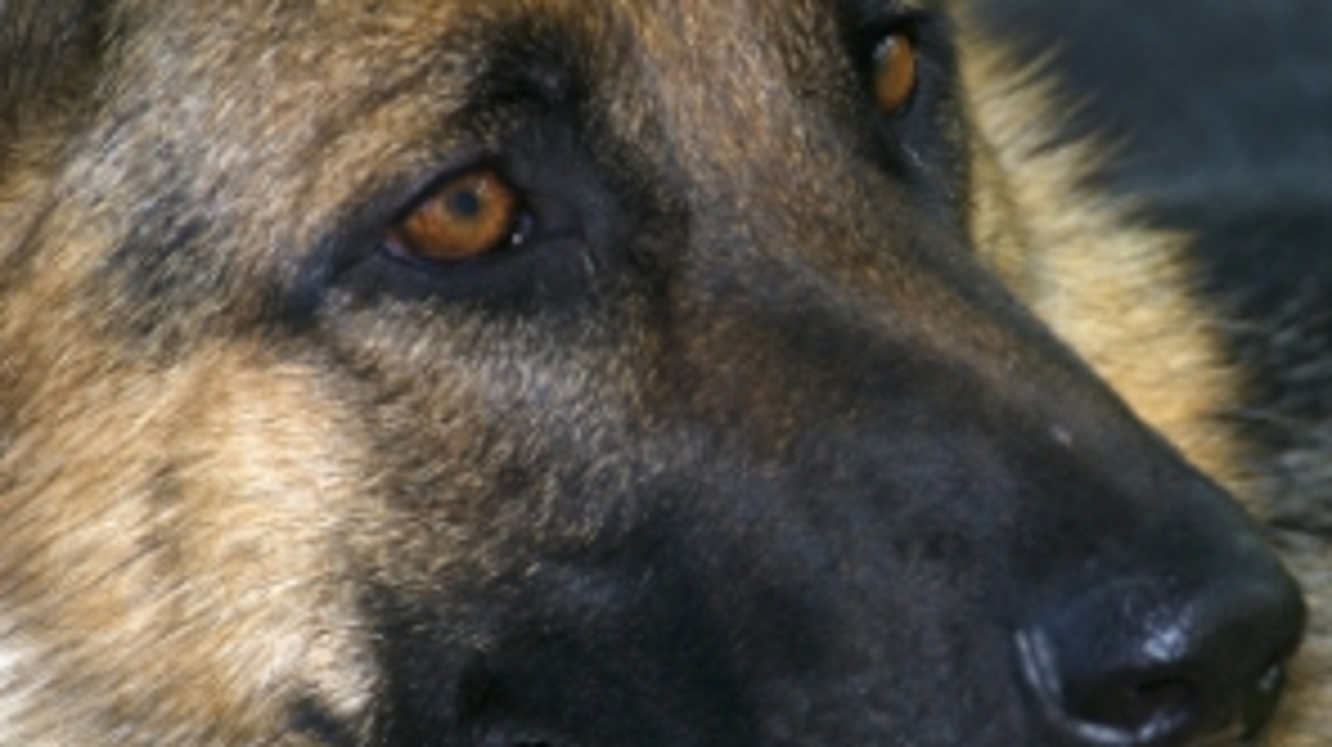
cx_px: 801
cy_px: 500
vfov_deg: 3.8
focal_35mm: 322
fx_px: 11357
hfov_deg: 6.7
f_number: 5.6
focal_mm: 135
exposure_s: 1/60
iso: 100
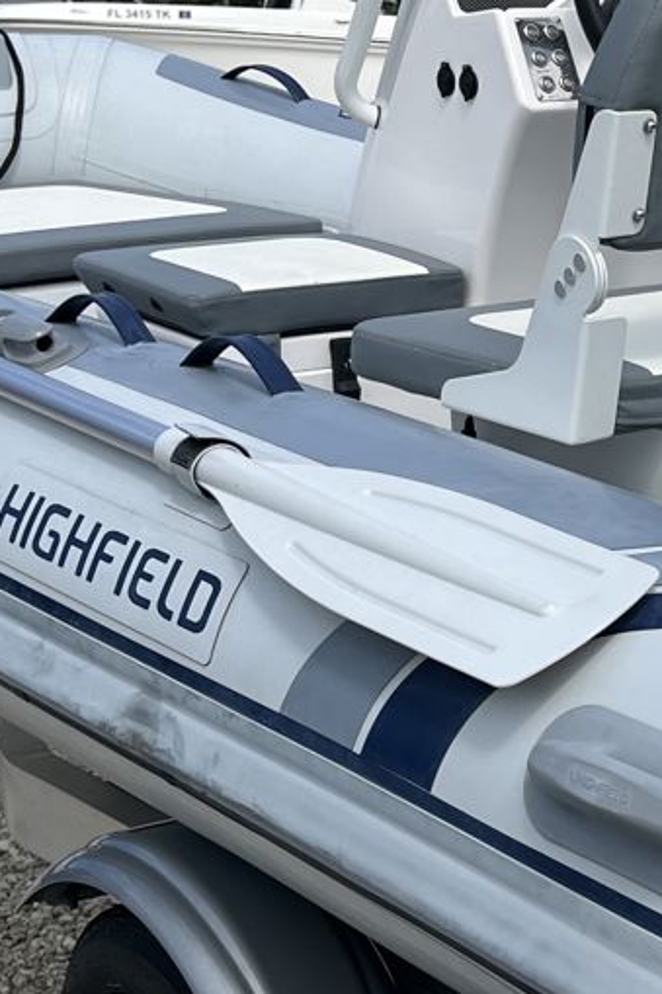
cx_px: 930
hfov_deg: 15.1
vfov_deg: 23.9
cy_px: 578
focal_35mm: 85
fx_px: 2346
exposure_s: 1/4310
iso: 50
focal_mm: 5.1
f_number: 1.6
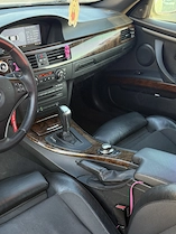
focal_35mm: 46
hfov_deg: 31.2
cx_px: 52
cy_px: 179
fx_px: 312
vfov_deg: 39.9
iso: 200
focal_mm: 6.76
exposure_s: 1/60
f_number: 1.78
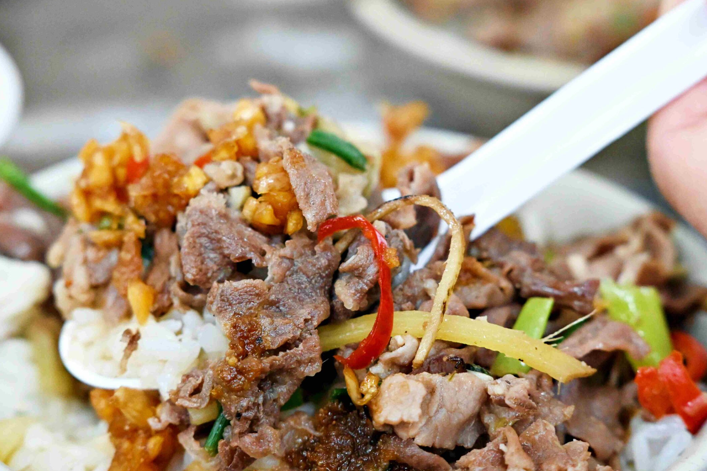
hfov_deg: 22.4
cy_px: 235
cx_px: 368
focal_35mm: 91
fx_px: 1787
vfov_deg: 15.0
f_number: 4
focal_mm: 50
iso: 3600
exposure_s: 1/160
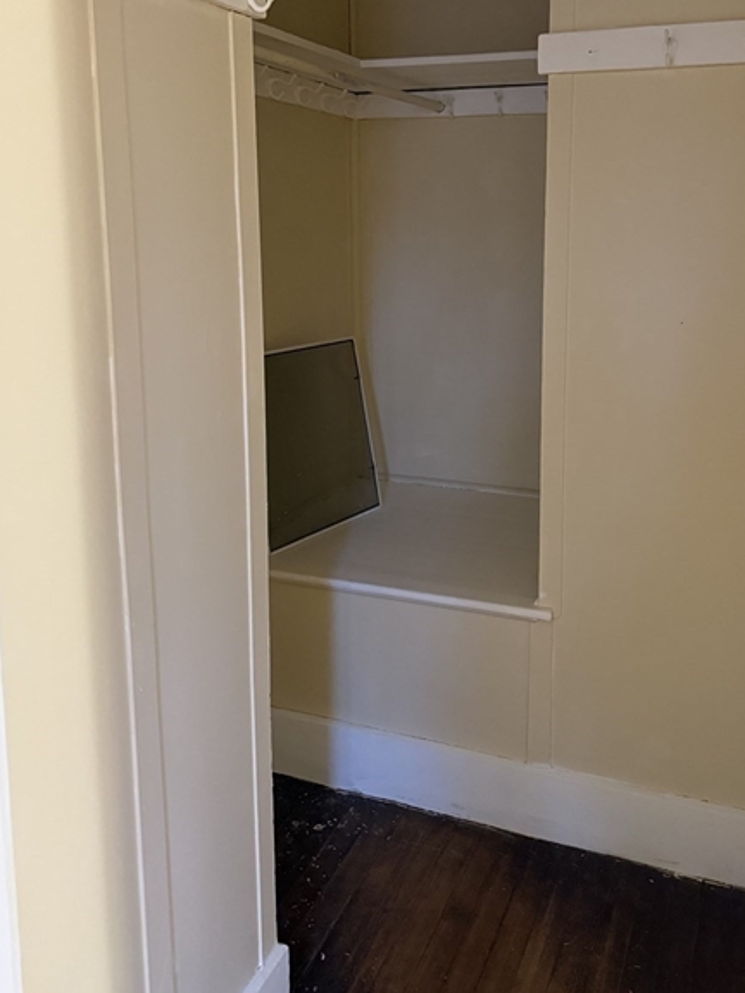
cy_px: 355
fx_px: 918
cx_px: 426
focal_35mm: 32
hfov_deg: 44.0
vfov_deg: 55.9
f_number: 1.78
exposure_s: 1/40
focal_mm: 6.76
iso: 800
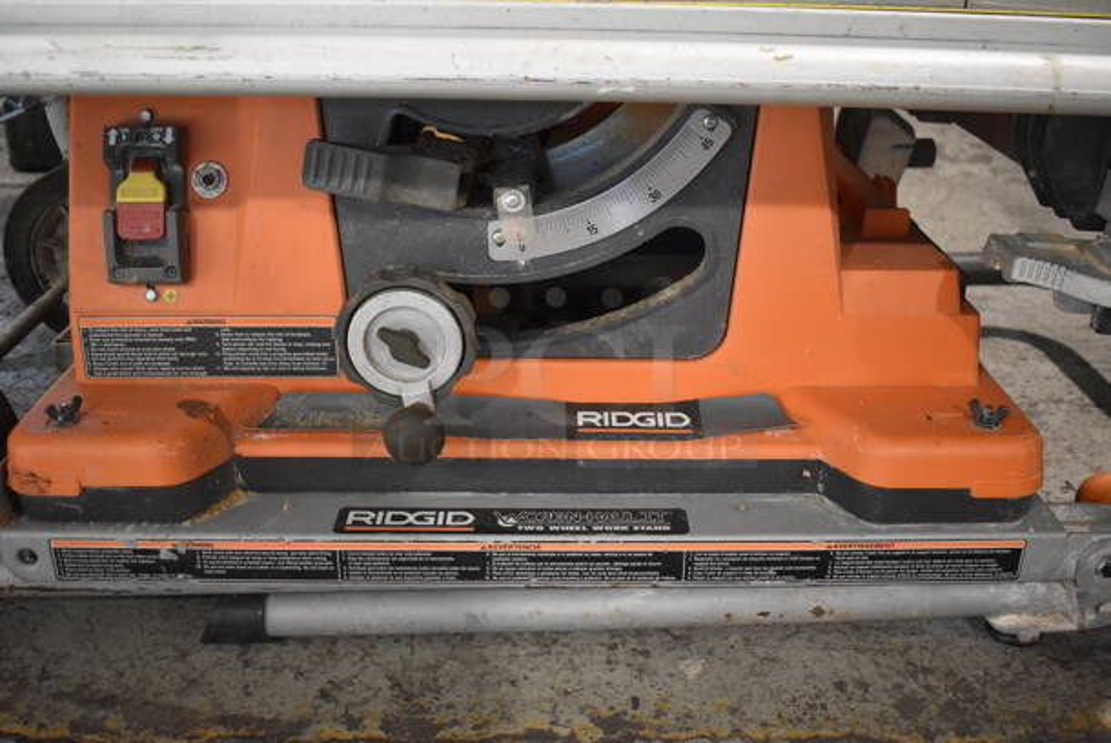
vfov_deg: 37.0
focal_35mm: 36
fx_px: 1112
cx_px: 556
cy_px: 372
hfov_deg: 53.1
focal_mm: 24
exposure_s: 1/125
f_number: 3.8
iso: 2800
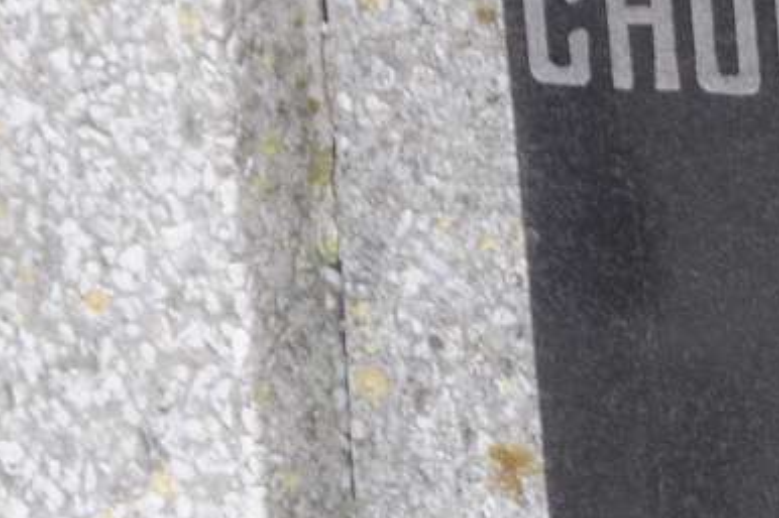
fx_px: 18898
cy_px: 1008
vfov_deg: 1.6
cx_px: 1469
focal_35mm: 874
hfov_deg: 2.4
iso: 500
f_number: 7.1
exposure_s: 1/80
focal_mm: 105
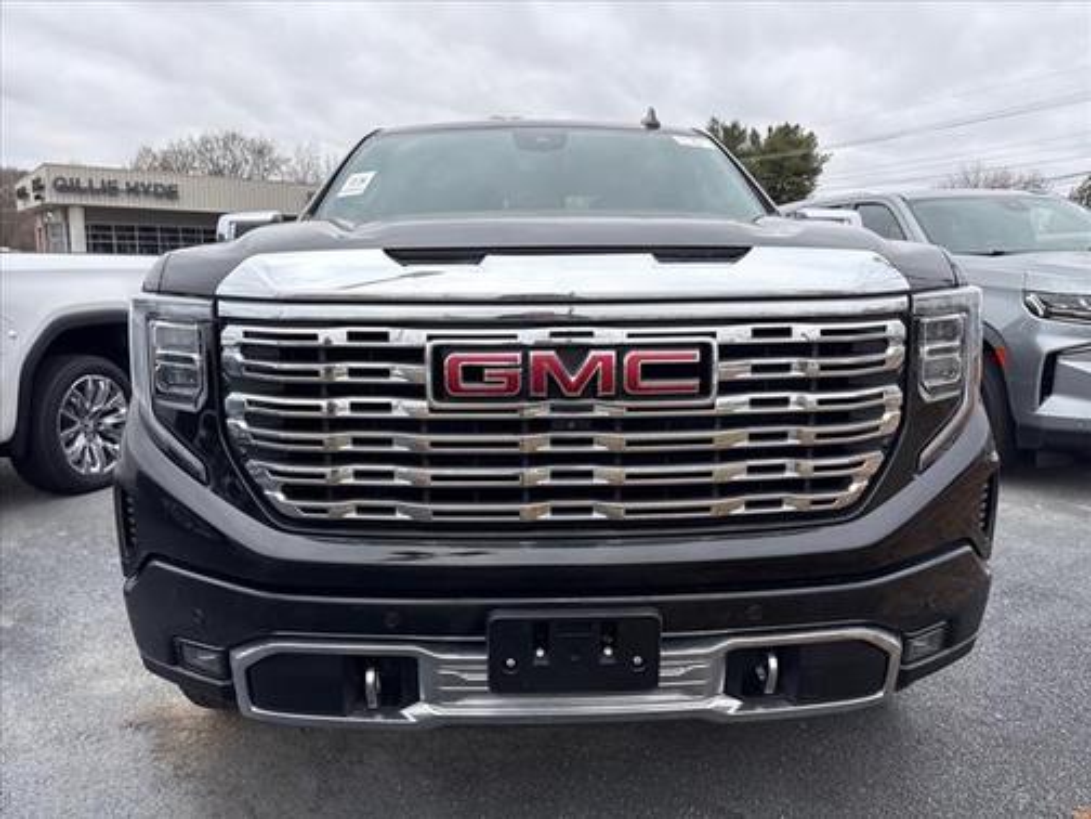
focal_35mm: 26
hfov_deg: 67.3
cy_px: 410
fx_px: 819
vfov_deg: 53.1
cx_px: 546
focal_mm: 5.96
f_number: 1.6
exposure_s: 1/731
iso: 50
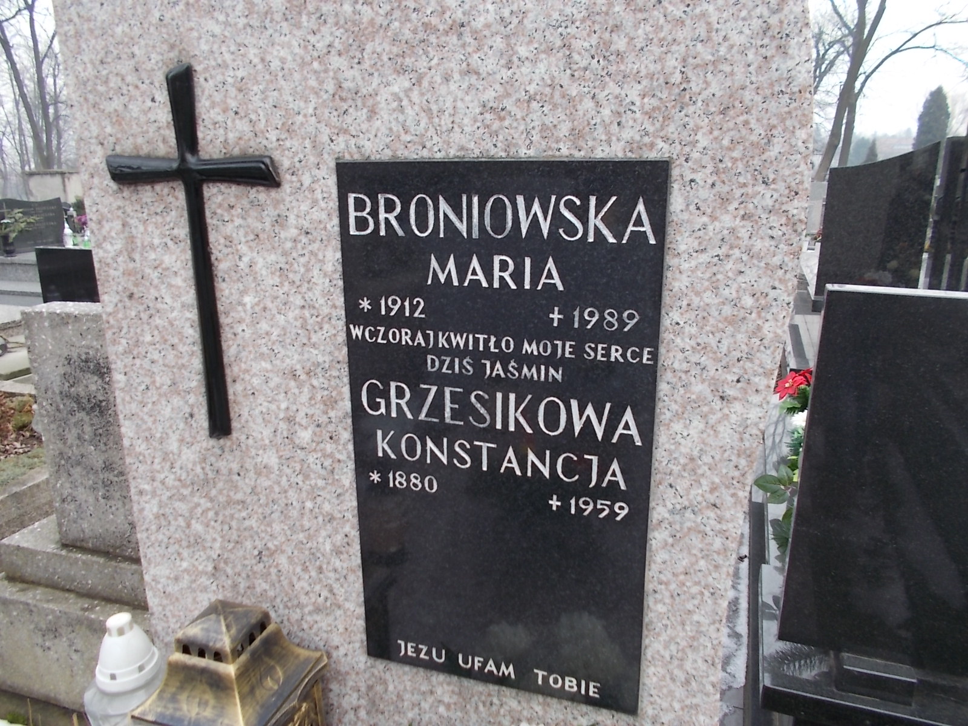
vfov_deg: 53.1
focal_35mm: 26
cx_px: 484
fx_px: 727
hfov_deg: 67.3
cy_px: 363
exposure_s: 1/100
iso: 80
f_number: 3.2
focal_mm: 4.6
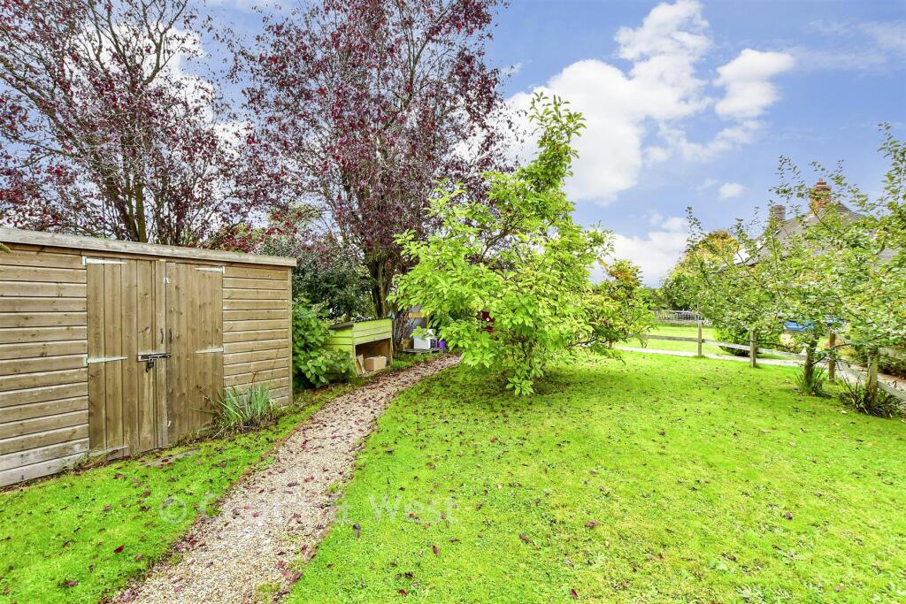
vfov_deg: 77.3
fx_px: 378
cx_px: 453
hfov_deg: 100.4
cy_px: 302
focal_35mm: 15
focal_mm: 10
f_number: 8
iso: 400
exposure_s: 1/160
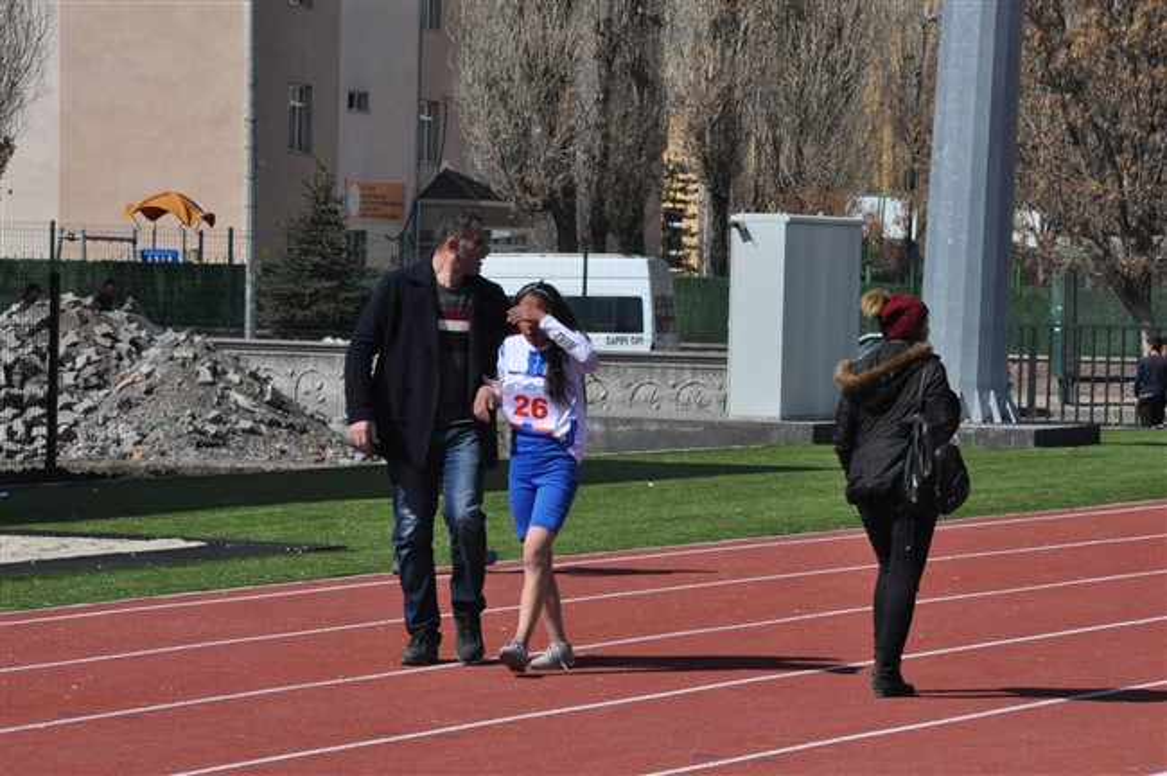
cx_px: 584
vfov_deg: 8.7
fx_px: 5100
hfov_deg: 13.1
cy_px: 388
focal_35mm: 158
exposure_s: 1/1000
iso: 1250
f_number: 16
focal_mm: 105
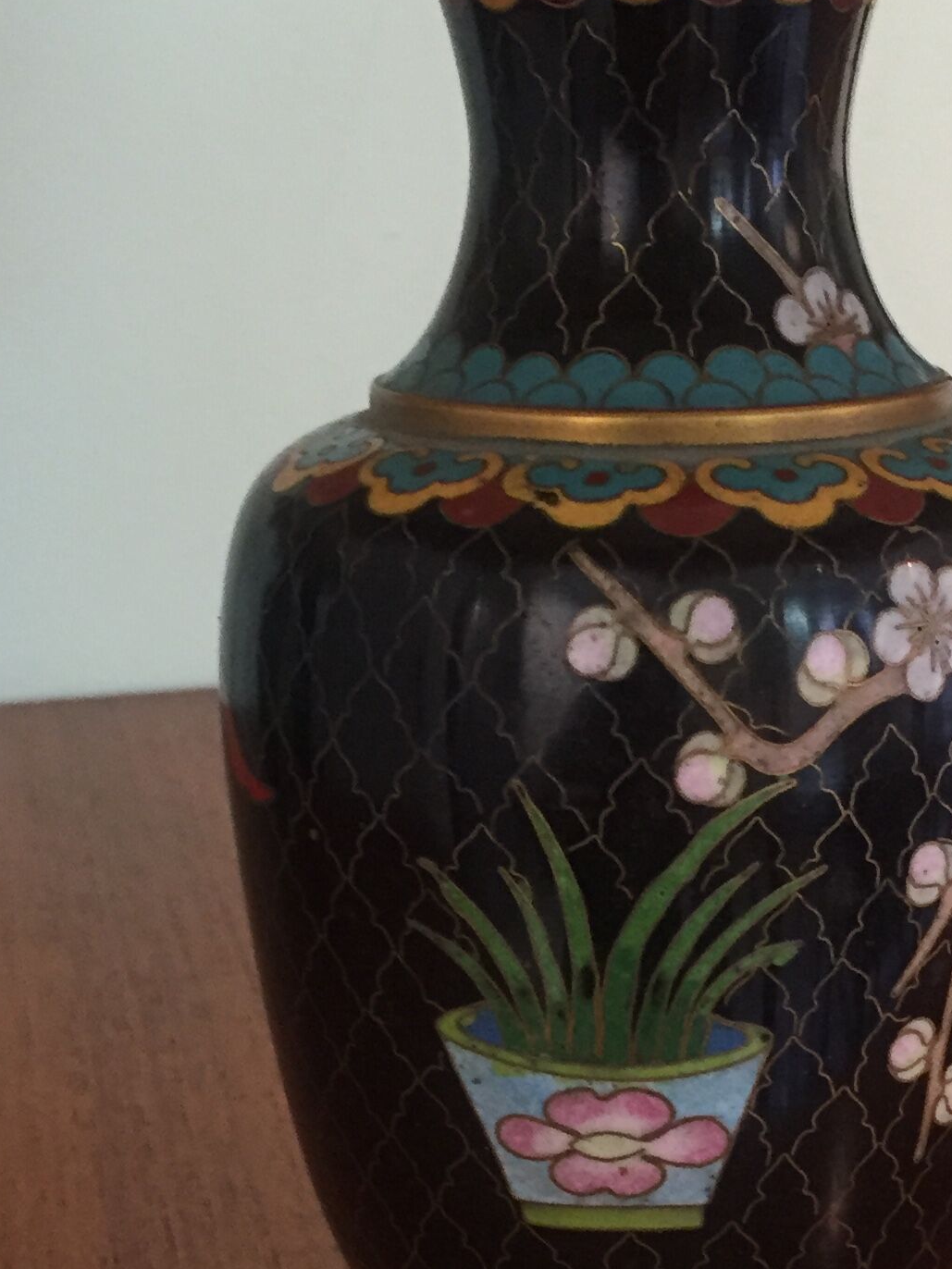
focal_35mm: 69
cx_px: 661
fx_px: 2530
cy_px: 981
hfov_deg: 21.2
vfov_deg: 27.7
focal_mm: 4.15
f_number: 2.2
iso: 200
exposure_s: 1/33
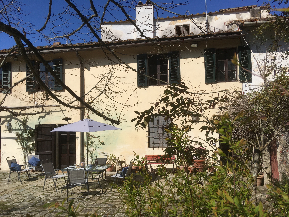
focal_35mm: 29
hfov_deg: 61.7
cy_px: 108
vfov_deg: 48.2
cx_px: 144
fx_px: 242
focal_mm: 4.15
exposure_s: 1/3077
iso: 25
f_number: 2.2
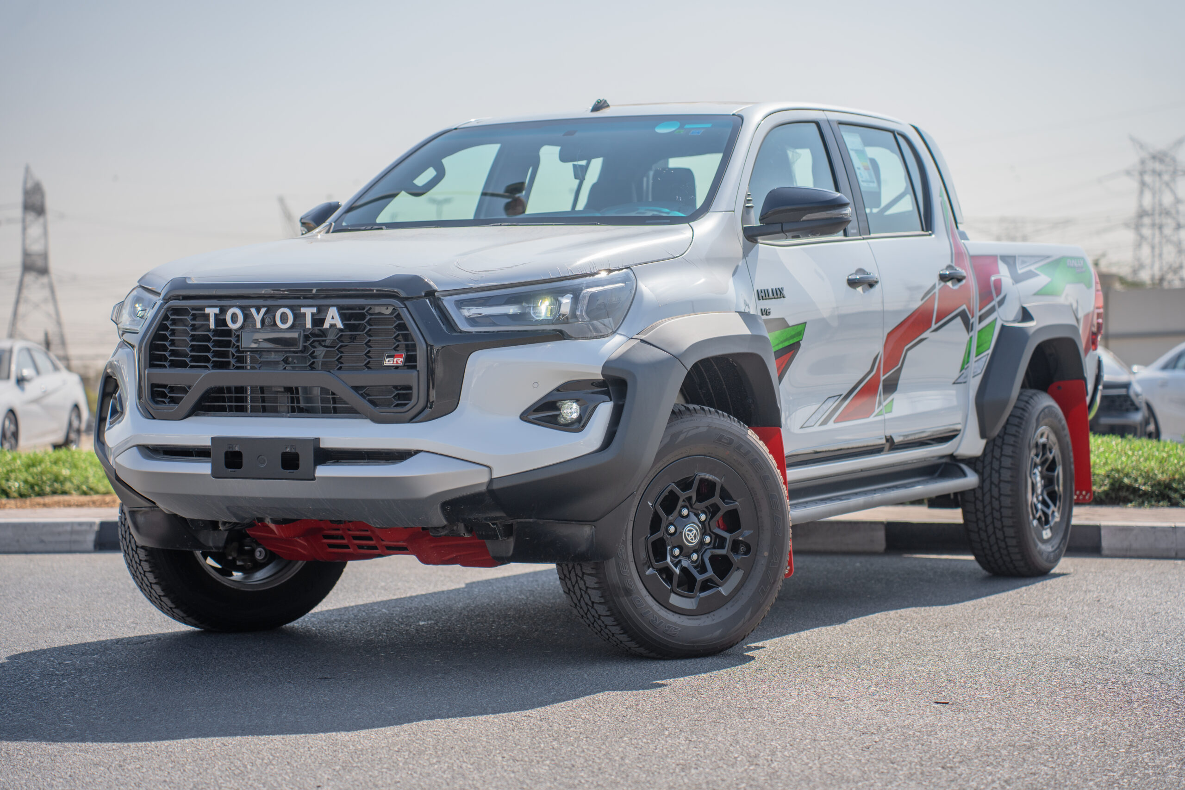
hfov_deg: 27.0
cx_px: 592
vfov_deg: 18.2
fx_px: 2469
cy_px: 395
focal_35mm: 75
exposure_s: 1/1500
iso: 125
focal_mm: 75
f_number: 2.8
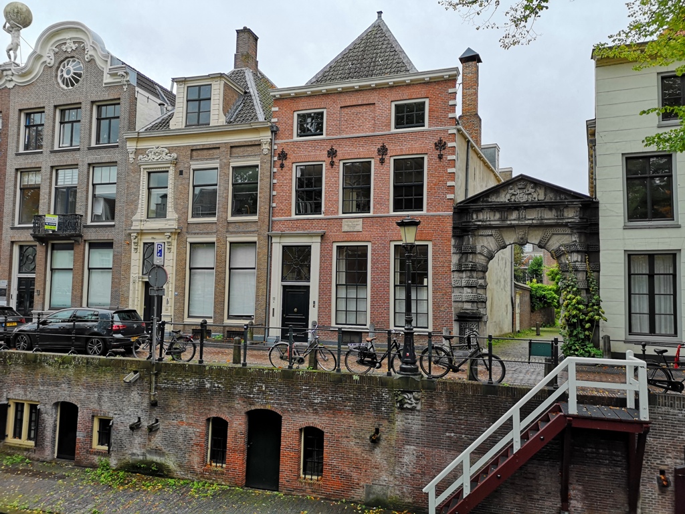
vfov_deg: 51.4
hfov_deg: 65.3
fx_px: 534
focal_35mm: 27
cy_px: 257
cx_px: 342
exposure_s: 1/549
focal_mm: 3.95
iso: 50
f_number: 1.8
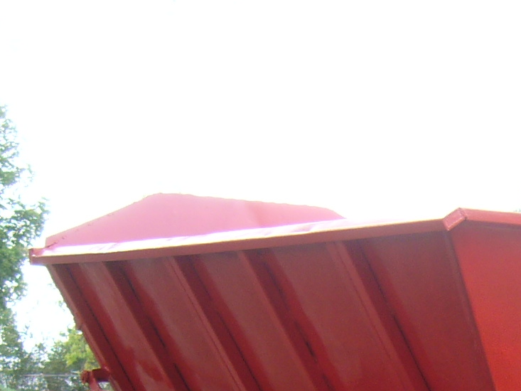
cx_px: 563
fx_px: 1656
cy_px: 574
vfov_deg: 12.8
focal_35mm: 110
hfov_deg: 17.3
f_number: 2.8
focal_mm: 5.8
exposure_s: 1/100
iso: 64
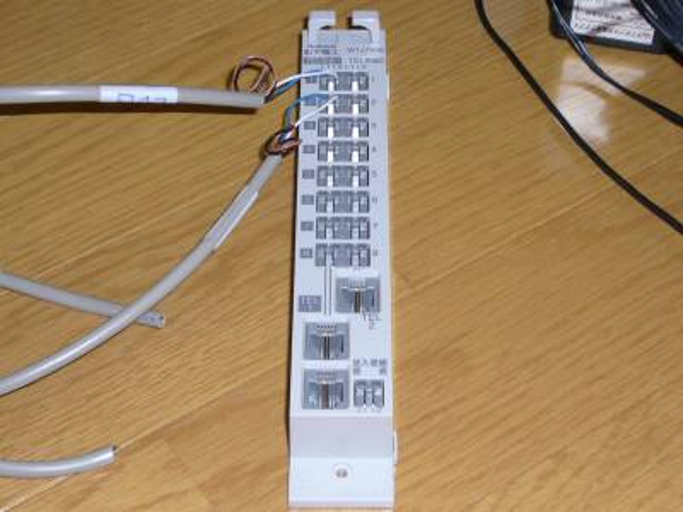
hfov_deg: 26.3
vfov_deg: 19.9
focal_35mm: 74
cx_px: 342
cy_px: 256
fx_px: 1460
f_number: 3.8
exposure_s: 1/30
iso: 100
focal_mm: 8.8
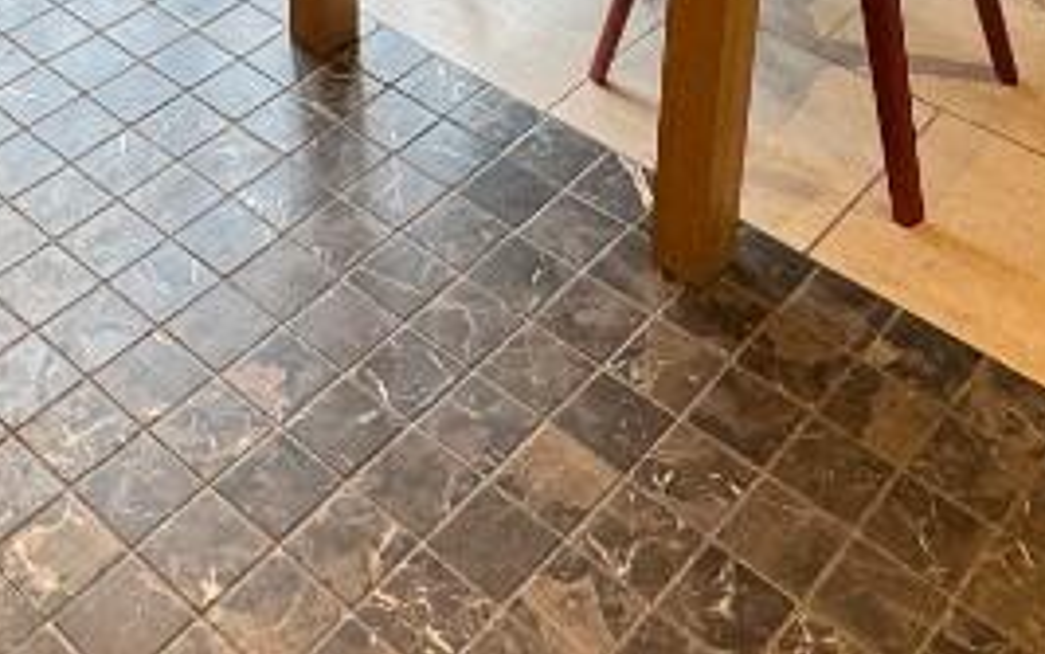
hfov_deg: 35.3
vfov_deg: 19.6
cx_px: 344
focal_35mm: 57
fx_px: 1624
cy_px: -345
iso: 100
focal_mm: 2.22
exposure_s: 1/100
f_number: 2.2
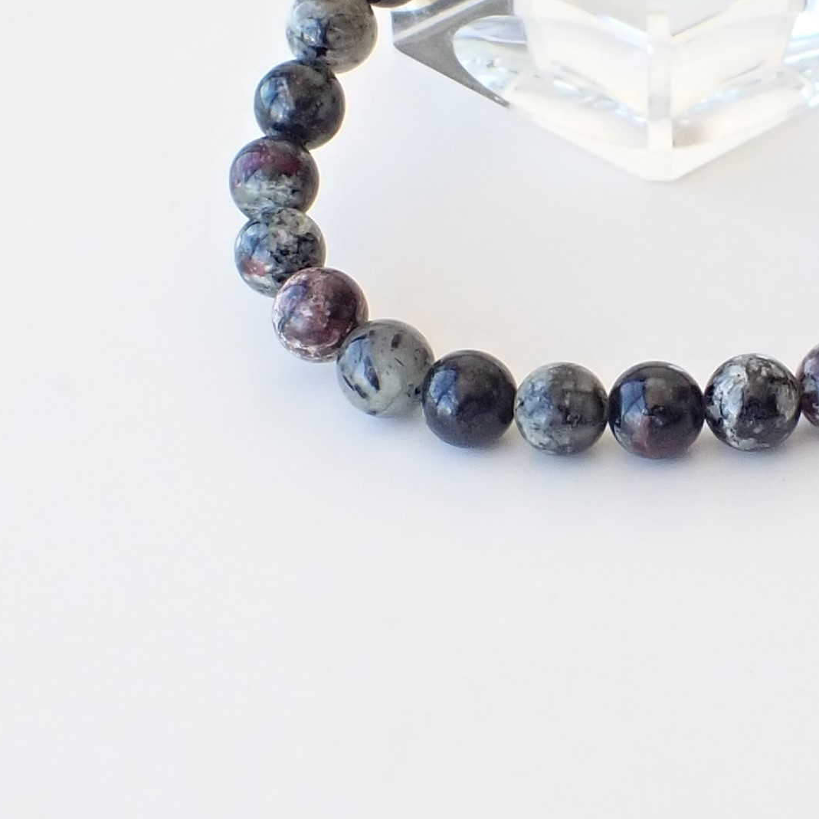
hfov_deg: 24.0
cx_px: 645
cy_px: 152
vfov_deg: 23.9
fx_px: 1901
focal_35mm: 71
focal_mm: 5.4
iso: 200
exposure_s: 1/125
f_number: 3.2
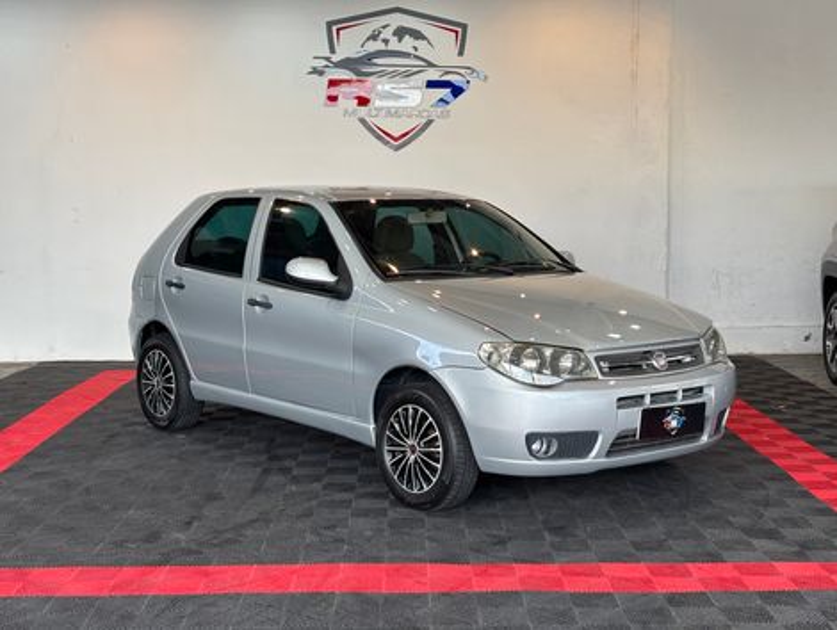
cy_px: 315
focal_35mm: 52
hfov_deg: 36.8
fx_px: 1259
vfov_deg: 28.1
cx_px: 418
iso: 32
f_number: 1.6
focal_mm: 5.96
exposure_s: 1/194
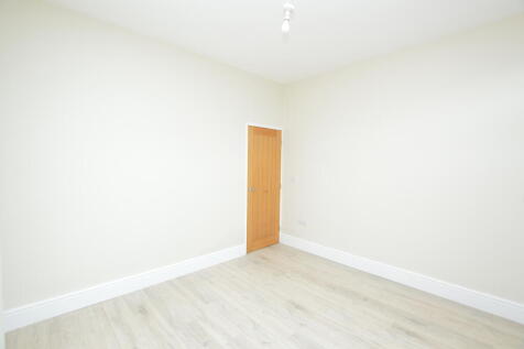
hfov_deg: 100.4
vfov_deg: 77.3
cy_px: 174
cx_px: 262
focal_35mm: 15
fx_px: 218
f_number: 5.6
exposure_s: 1/125
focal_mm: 10
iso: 180
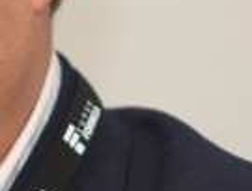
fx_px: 10080
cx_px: -45
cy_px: 21
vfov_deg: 1.1
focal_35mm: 1381
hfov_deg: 1.4
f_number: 2.8
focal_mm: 180
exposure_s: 1/125
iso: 400
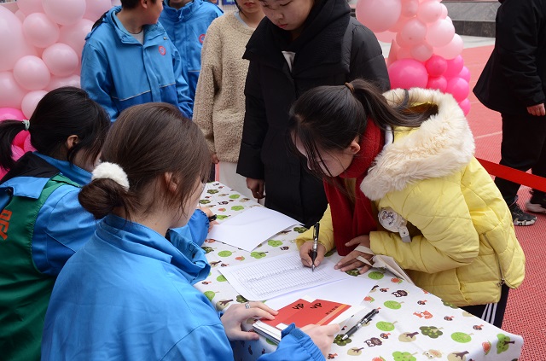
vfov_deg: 34.0
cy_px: 180
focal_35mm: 39
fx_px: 590
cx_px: 273
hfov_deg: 49.7
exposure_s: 1/160
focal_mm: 26
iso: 1000
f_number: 6.3
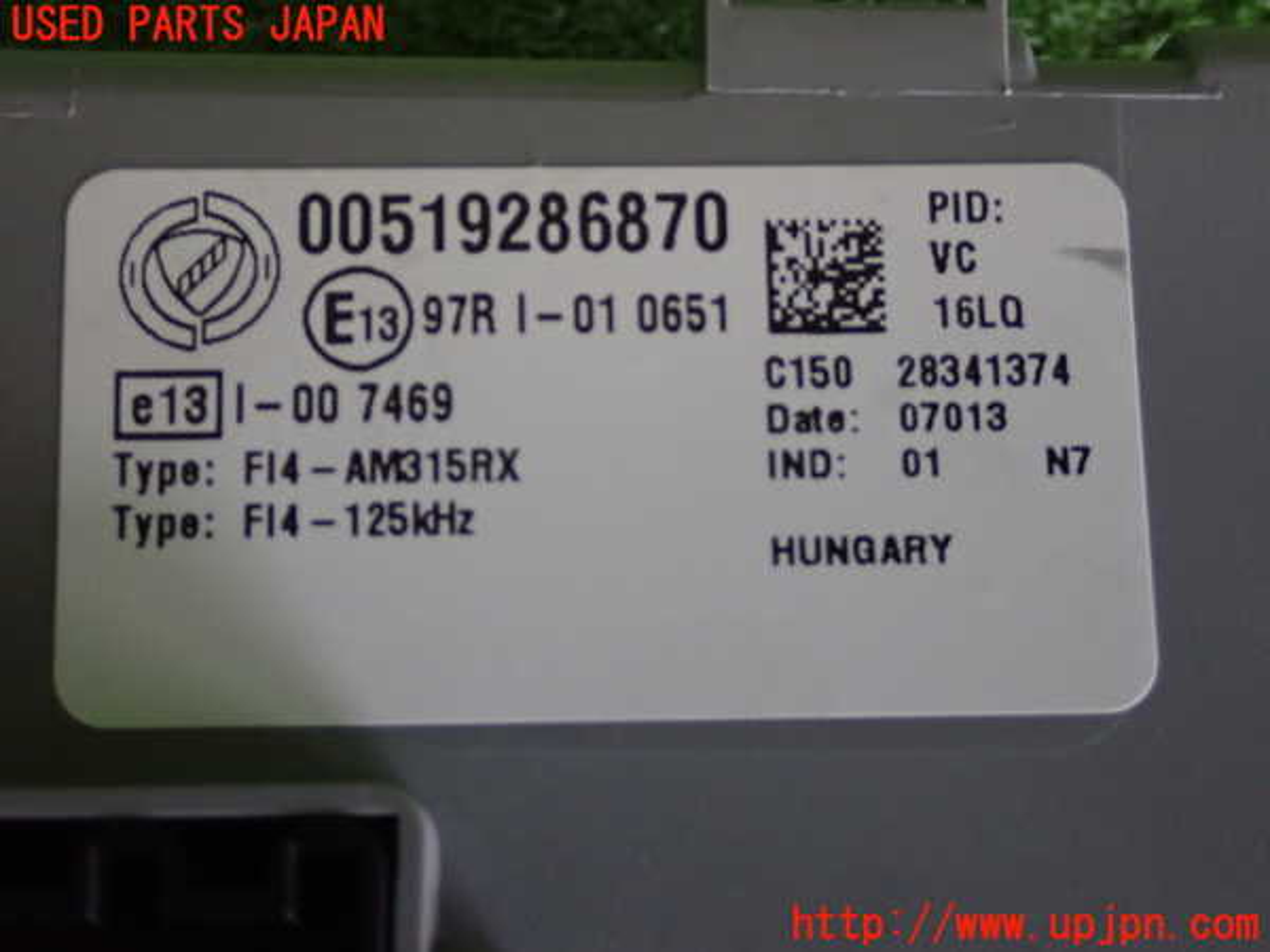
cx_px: 635
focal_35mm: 58
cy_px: 476
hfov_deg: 33.2
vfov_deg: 25.2
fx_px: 2128
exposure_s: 1/20
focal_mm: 10.35
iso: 800
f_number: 3.5
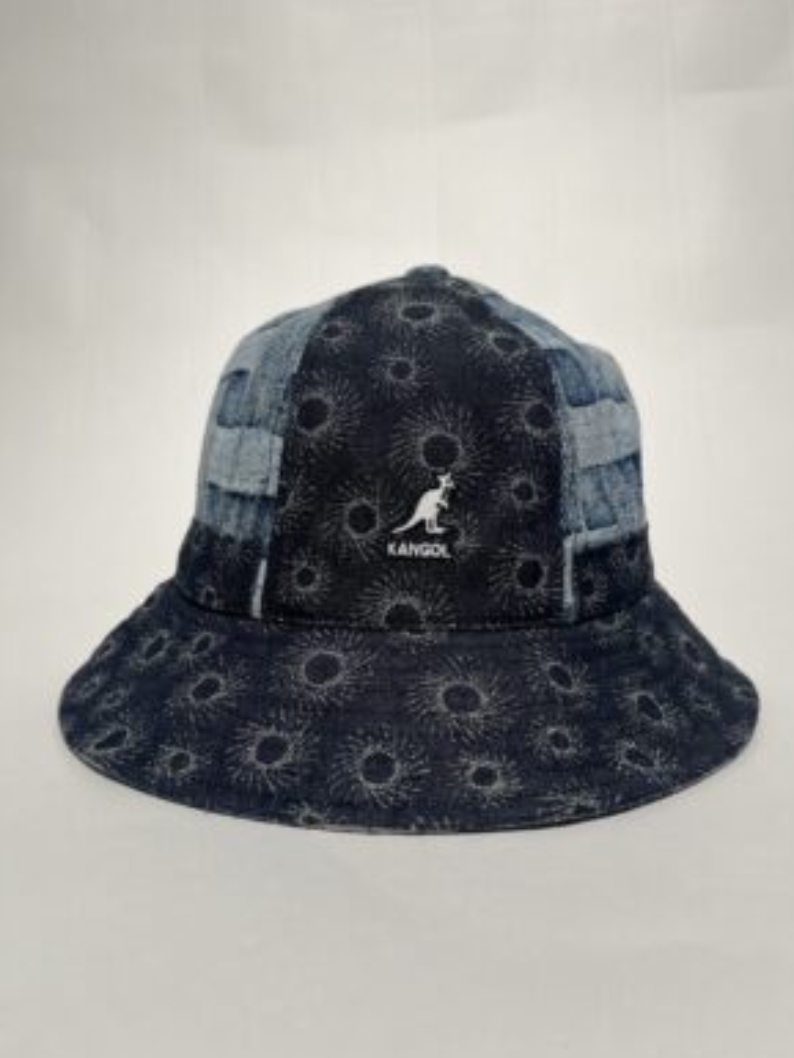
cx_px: 409
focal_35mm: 27
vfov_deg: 65.3
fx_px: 825
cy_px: 522
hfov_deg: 51.4
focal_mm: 5.1
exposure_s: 1/504
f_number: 1.6
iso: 50
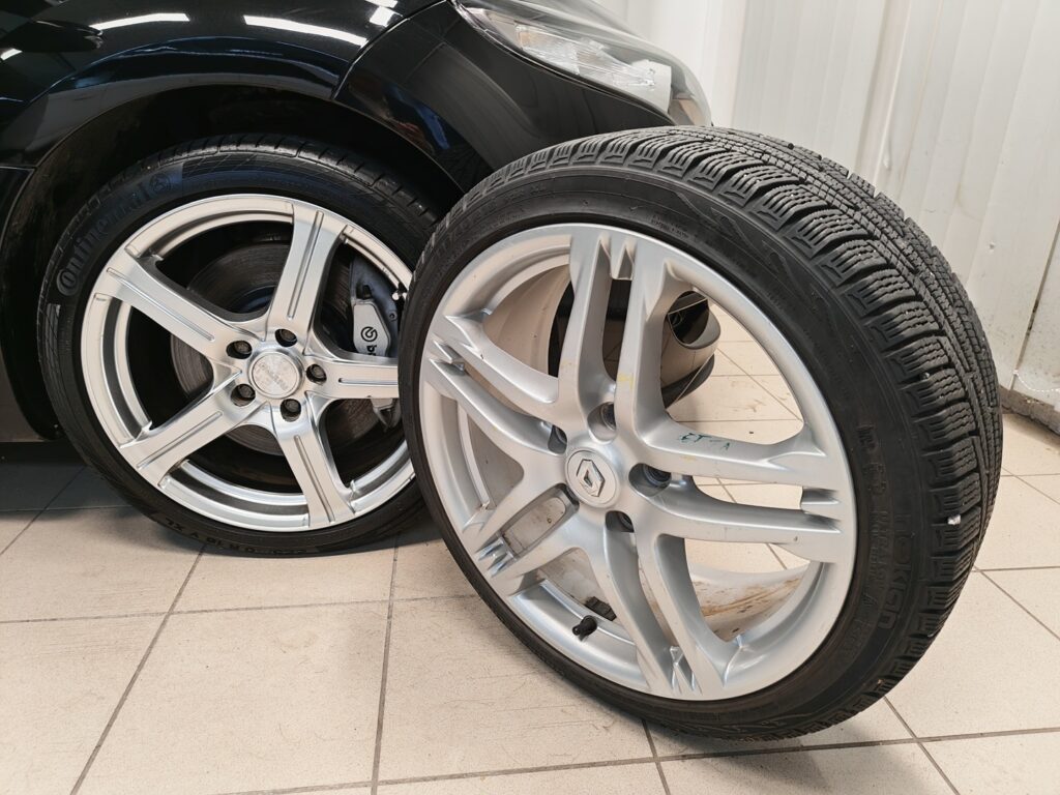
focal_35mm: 23
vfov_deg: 58.9
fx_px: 704
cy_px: 398
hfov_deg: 73.9
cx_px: 530
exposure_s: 1/50
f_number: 1.6
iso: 100
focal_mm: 5.4
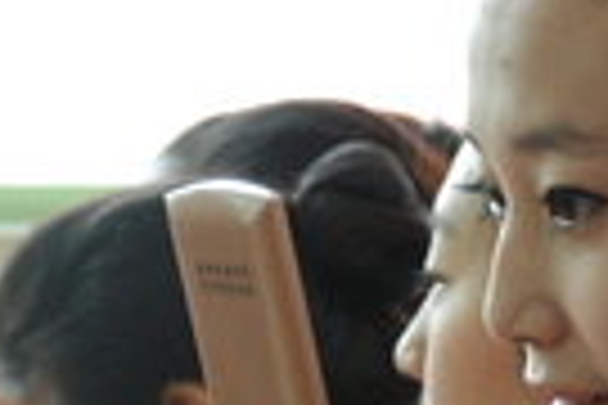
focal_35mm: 254
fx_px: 4289
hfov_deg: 8.0
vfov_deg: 5.4
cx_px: 824
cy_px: 443
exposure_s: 1/80
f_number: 4.5
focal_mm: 38
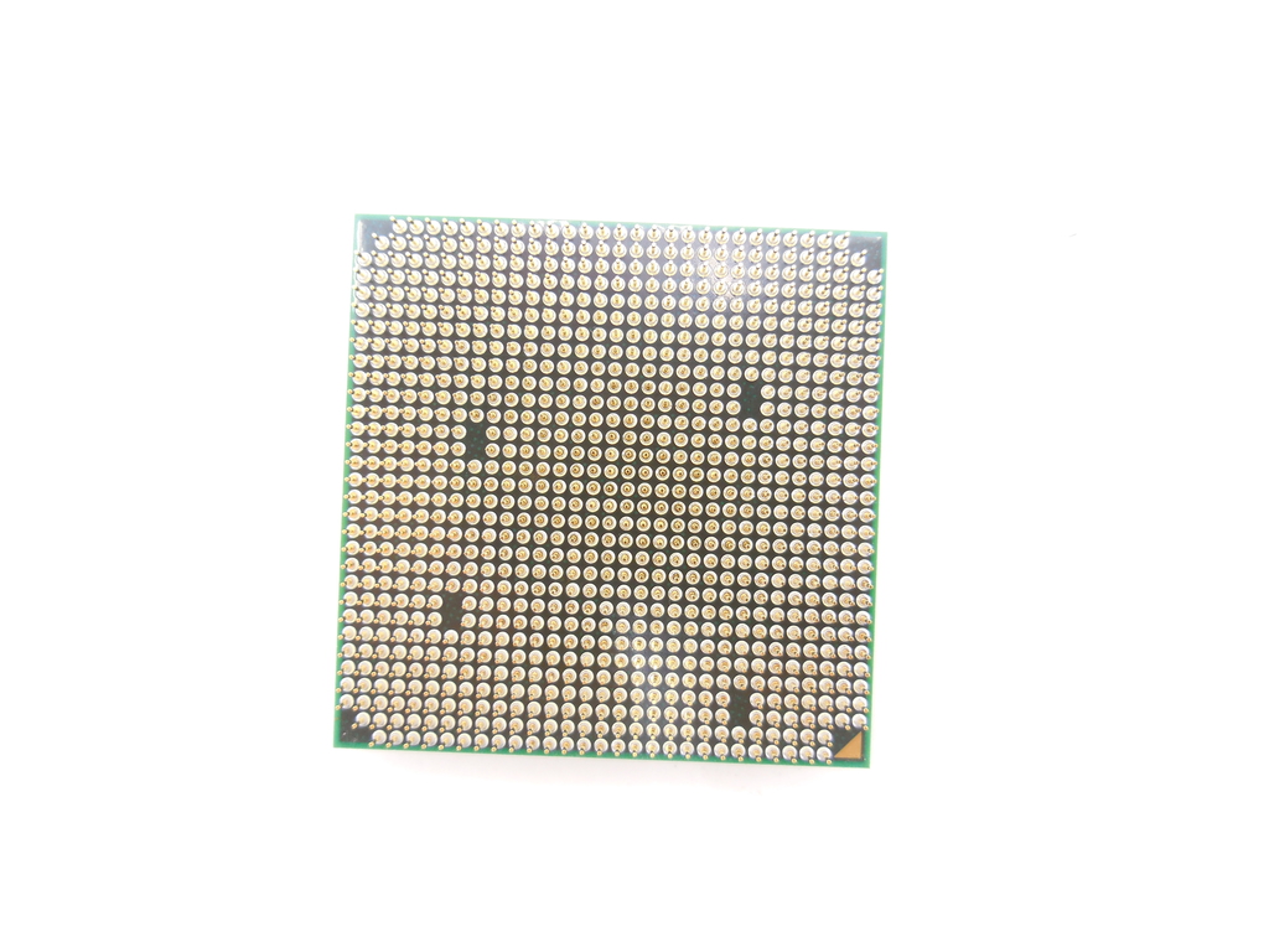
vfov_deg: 54.9
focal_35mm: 25
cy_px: 476
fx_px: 916
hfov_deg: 69.4
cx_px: 634
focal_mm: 4.5
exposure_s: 1/30
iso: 180
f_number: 3.1
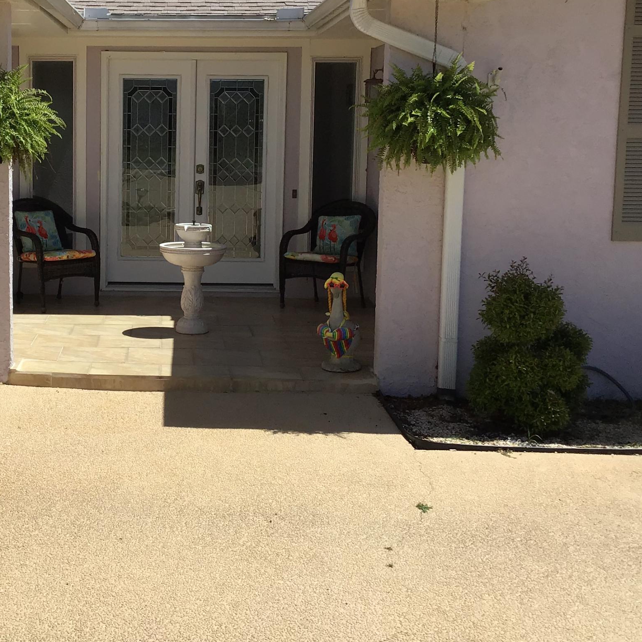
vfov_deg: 32.1
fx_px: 1112
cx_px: 155
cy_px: 257
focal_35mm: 53
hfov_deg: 31.6
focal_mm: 3.3
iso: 25
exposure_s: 1/1988
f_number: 2.4
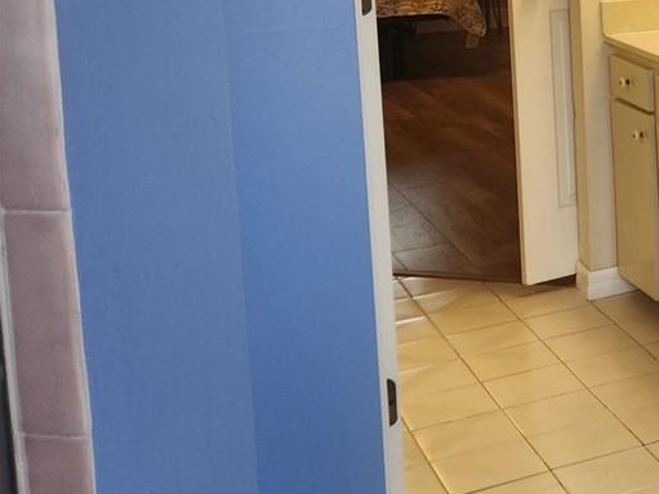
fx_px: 1370
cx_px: 1030
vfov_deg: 19.7
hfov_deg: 21.8
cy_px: -17
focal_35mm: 72
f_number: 1.8
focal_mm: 5.4
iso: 64
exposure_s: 1/120
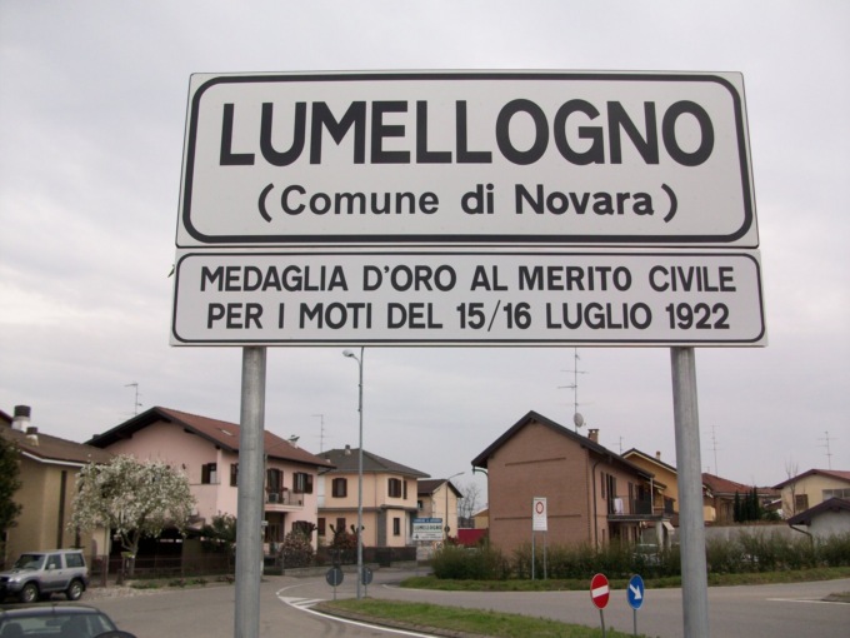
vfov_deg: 41.8
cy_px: 319
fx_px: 835
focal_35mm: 34
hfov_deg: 54.0
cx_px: 425
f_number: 2.8
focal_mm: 5.7
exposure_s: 1/674
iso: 64
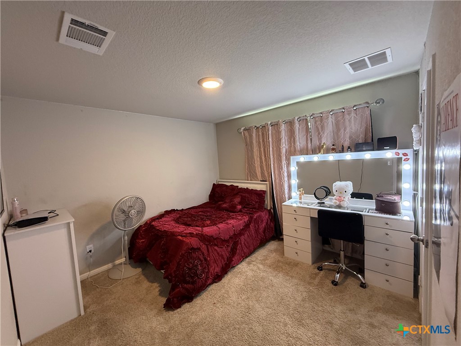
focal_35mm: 14
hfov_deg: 102.1
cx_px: 230
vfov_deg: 85.7
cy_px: 173
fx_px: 186
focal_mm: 2.22
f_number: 2.2
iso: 320
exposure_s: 1/120
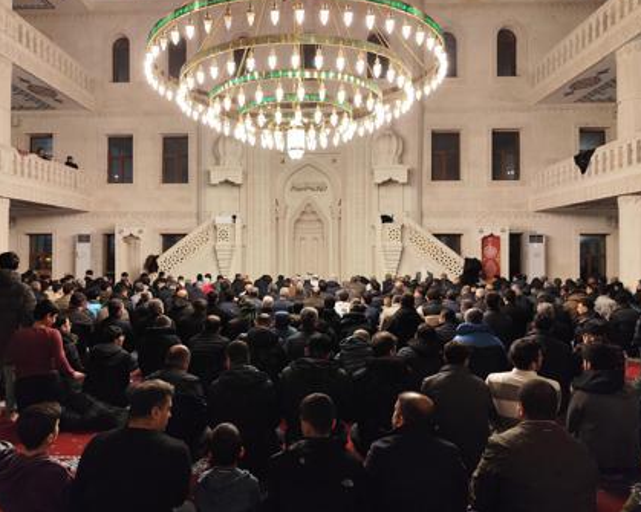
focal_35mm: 25
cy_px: 246
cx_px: 294
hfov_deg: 68.0
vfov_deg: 56.8
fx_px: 474
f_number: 1.65
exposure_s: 1/50
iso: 250
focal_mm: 6.14
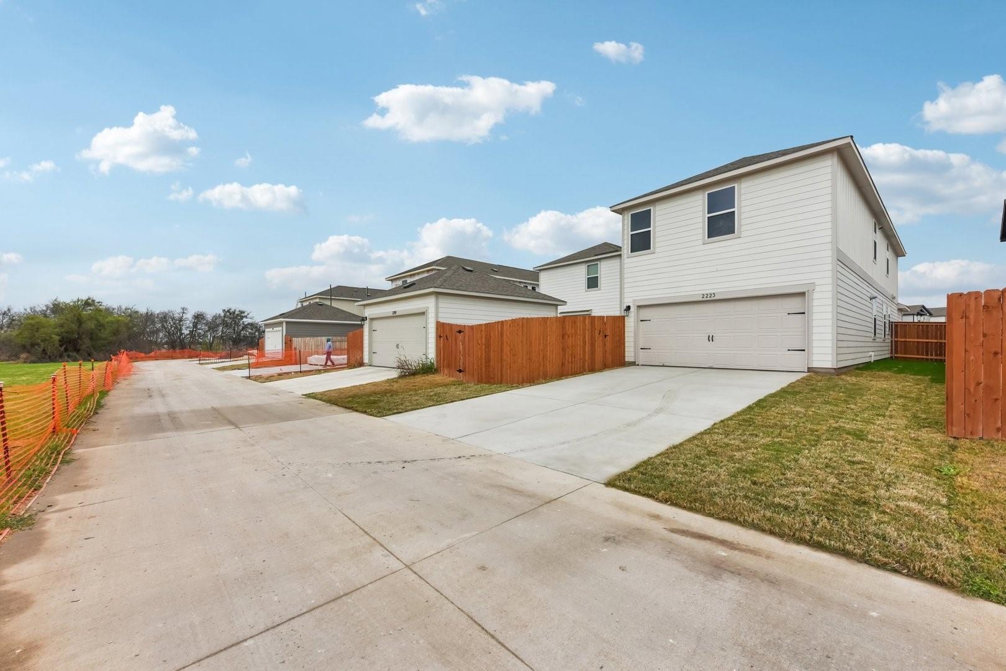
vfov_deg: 81.2
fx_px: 391
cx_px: 503
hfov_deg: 104.3
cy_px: 336
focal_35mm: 14
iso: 100
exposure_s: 1/500
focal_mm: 14
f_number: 8
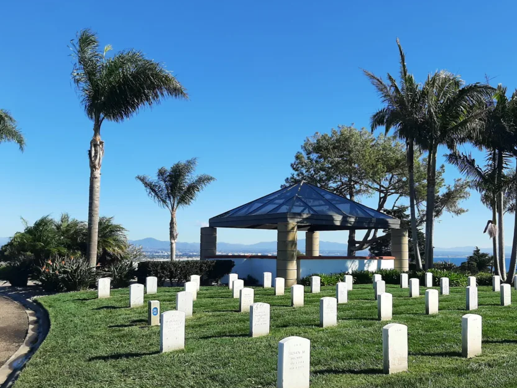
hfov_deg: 56.5
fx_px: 478
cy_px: 221
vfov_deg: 44.0
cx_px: 303
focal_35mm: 32
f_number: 1.7
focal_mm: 3.93
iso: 40
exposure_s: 1/2710
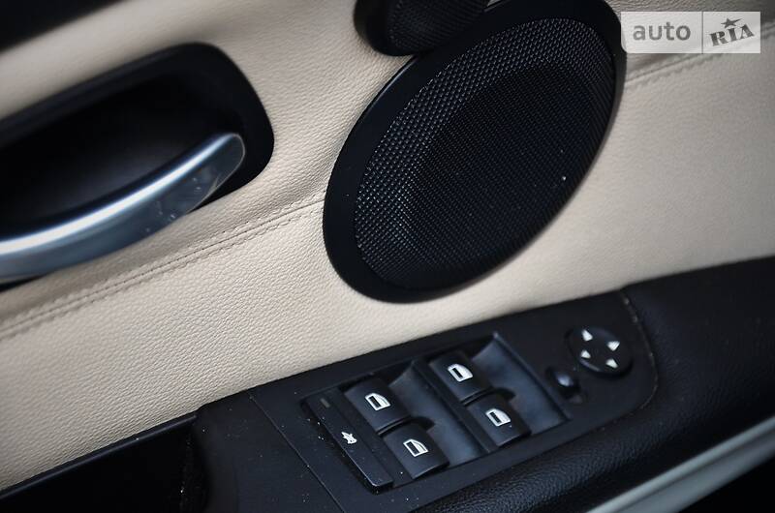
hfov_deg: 16.1
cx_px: 388
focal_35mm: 128
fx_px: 2739
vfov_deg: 10.7
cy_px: 256
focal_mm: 85
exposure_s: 1/250
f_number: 5.6
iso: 450
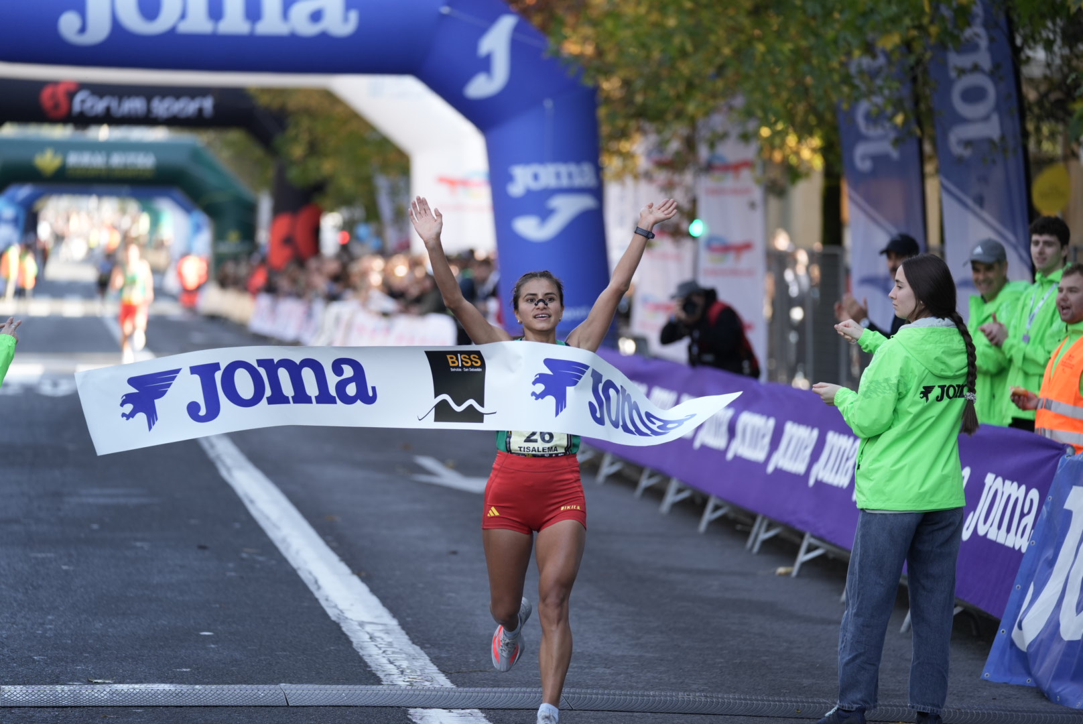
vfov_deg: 9.7
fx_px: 4275
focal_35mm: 142
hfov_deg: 14.4
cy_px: 362
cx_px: 542
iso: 800
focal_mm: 142
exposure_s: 1/1250
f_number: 2.8
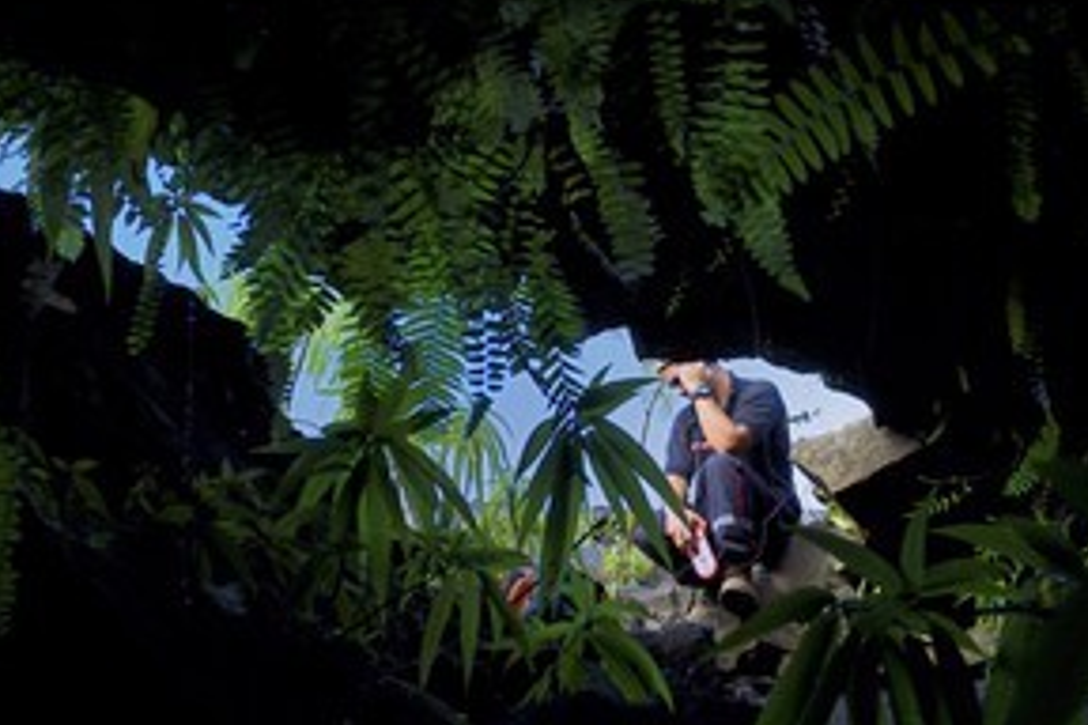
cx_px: 536
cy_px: 351
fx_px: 1058
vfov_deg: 37.8
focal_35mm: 35
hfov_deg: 54.4
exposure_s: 1/500
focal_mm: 24
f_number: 8
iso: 1600
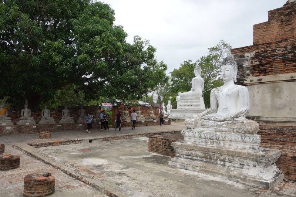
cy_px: 98
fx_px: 230
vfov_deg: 46.4
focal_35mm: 28
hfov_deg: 65.5
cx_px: 148
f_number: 5.6
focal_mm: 10.4
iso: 125
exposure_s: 1/400
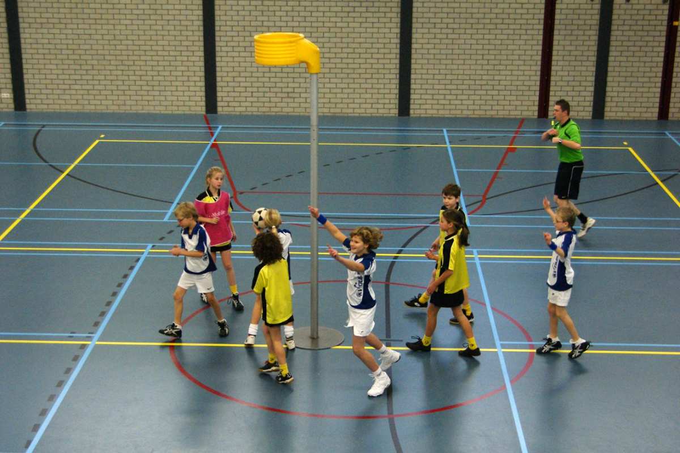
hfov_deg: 46.4
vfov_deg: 31.9
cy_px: 226
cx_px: 340
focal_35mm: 42
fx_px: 793
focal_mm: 28
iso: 800
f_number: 4
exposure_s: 1/160
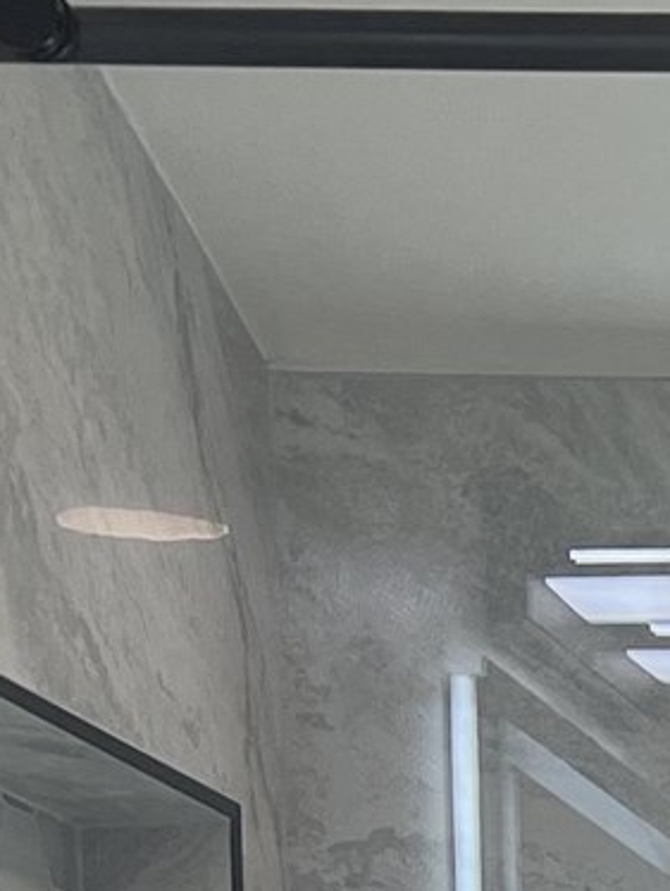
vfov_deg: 10.8
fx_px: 4124
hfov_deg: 8.5
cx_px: 1631
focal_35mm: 160
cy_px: 2011
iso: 40
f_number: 1.5
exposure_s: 1/226
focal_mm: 5.7
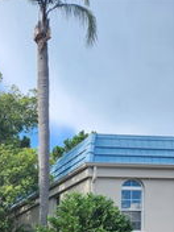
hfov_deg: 22.2
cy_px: 299
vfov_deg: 27.2
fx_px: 402
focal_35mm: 60
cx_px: -44
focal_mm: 5.4
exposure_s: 1/838
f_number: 1.8
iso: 20
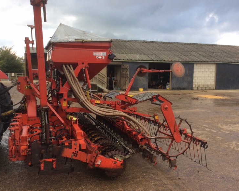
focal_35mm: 34
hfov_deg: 52.8
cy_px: 95
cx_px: 111
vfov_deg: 43.3
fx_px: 240
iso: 32
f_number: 2.4
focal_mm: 3.3
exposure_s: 1/260
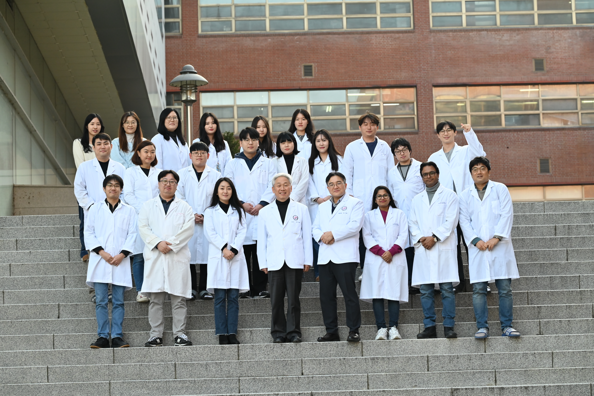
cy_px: 198
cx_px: 297
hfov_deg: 19.4
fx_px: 1733
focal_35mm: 105
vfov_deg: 13.1
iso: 1250
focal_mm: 105
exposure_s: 1/640
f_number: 6.3
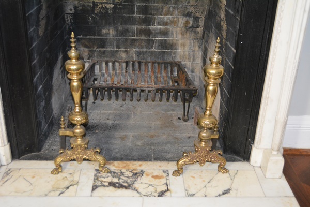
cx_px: 155
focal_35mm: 48
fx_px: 413
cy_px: 104
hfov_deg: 41.1
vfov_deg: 28.1
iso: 2200
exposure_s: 1/60
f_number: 4.8
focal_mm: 32
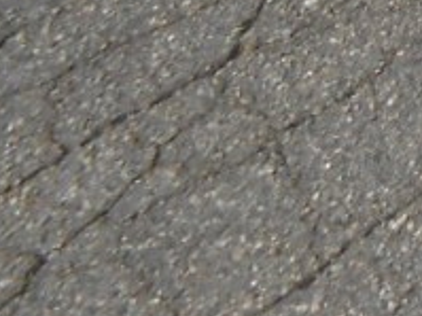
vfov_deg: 7.6
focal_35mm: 167
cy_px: -668
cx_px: 1274
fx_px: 2035
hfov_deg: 9.3
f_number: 3.5
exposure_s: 1/1000
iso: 80
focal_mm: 4.6
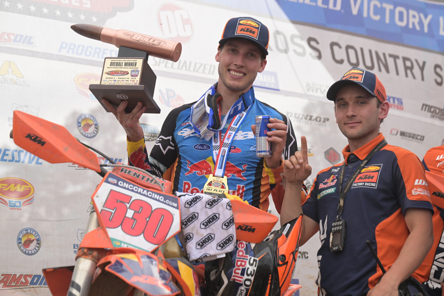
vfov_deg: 13.3
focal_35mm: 103
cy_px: 148
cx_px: 222
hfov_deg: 19.8
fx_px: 1270
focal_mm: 103
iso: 400
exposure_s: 1/800
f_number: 5
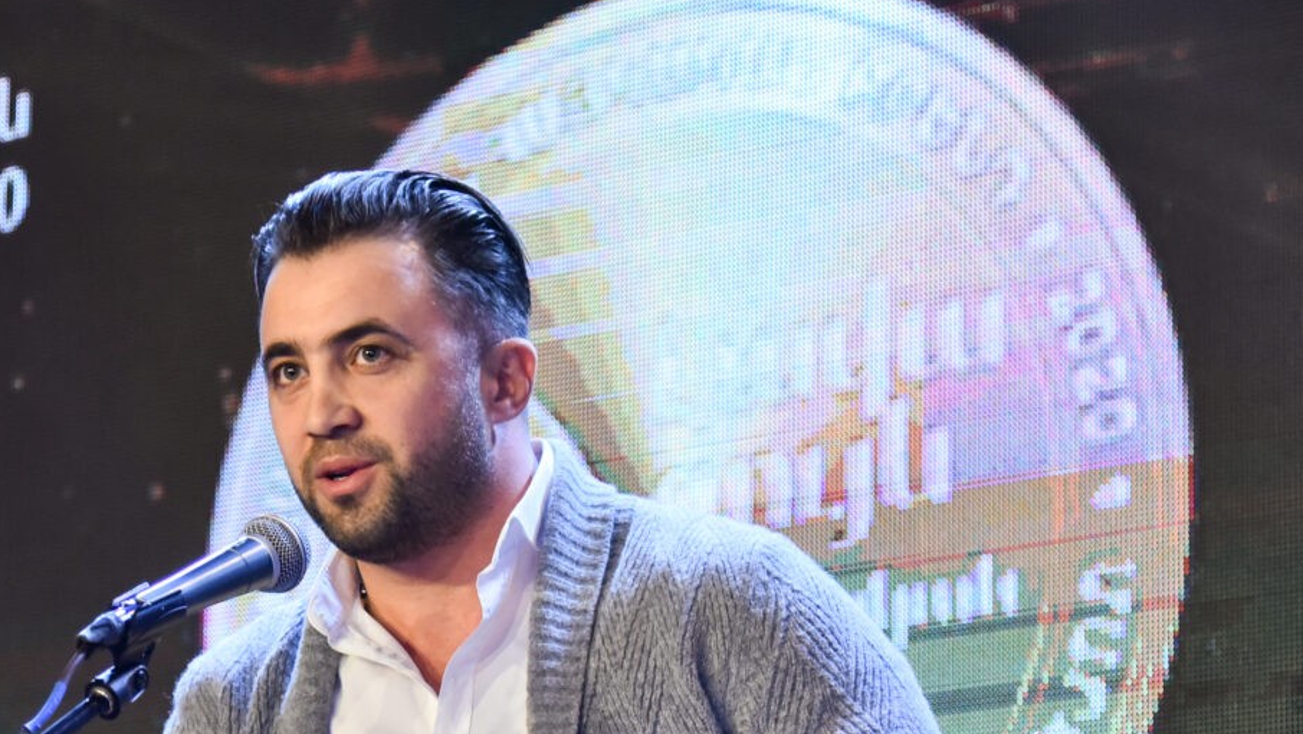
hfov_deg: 11.6
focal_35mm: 185
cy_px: 724
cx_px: 456
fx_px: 6393
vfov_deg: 6.5
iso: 1250
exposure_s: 1/125
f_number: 4
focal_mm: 100
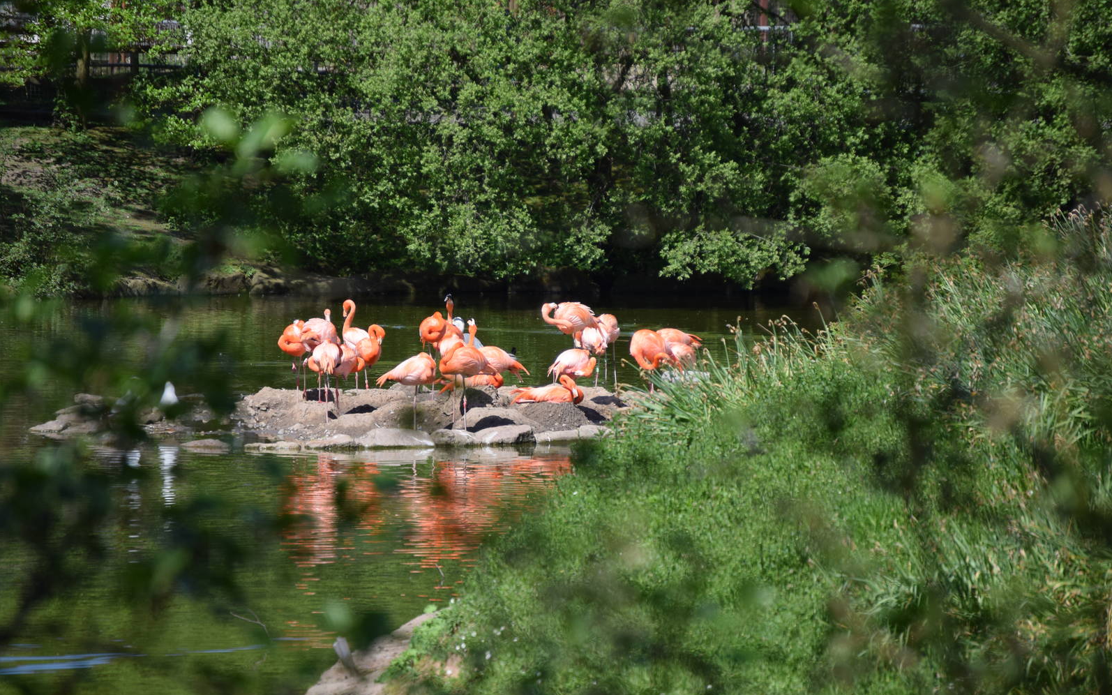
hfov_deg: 6.8
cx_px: 556
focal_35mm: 307
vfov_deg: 4.3
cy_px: 362
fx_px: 9303
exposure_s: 1/1600
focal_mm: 200
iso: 400
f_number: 5.6
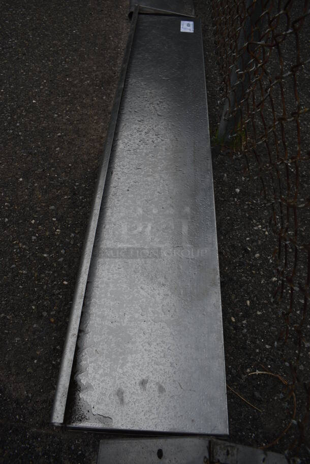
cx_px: 155
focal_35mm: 27
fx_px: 348
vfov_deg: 67.3
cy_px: 232
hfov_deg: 48.0
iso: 200
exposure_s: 1/250
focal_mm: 18
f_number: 6.3
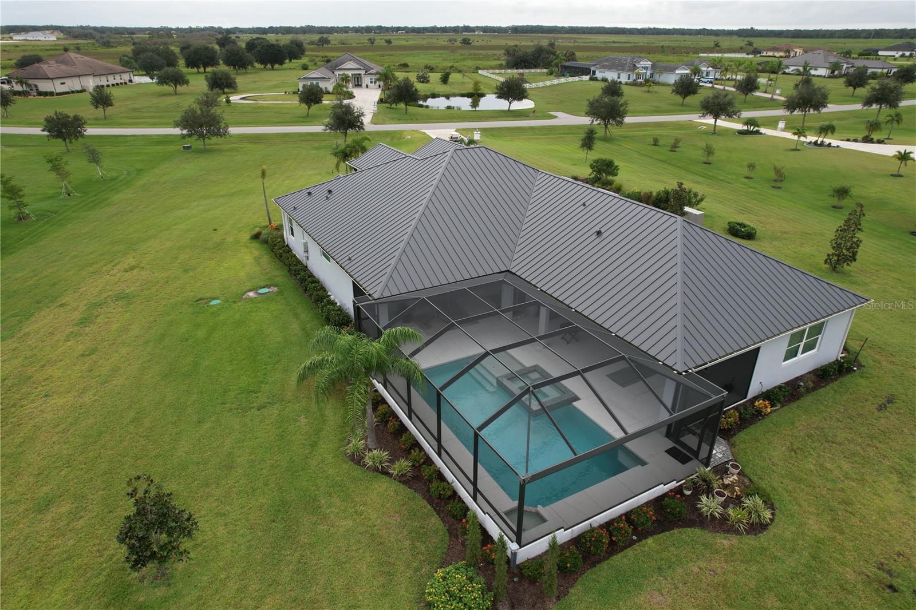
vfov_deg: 57.2
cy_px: 305
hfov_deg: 78.6
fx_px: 560
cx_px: 458
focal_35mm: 22
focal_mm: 8.38
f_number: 2.8
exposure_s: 1/500
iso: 100
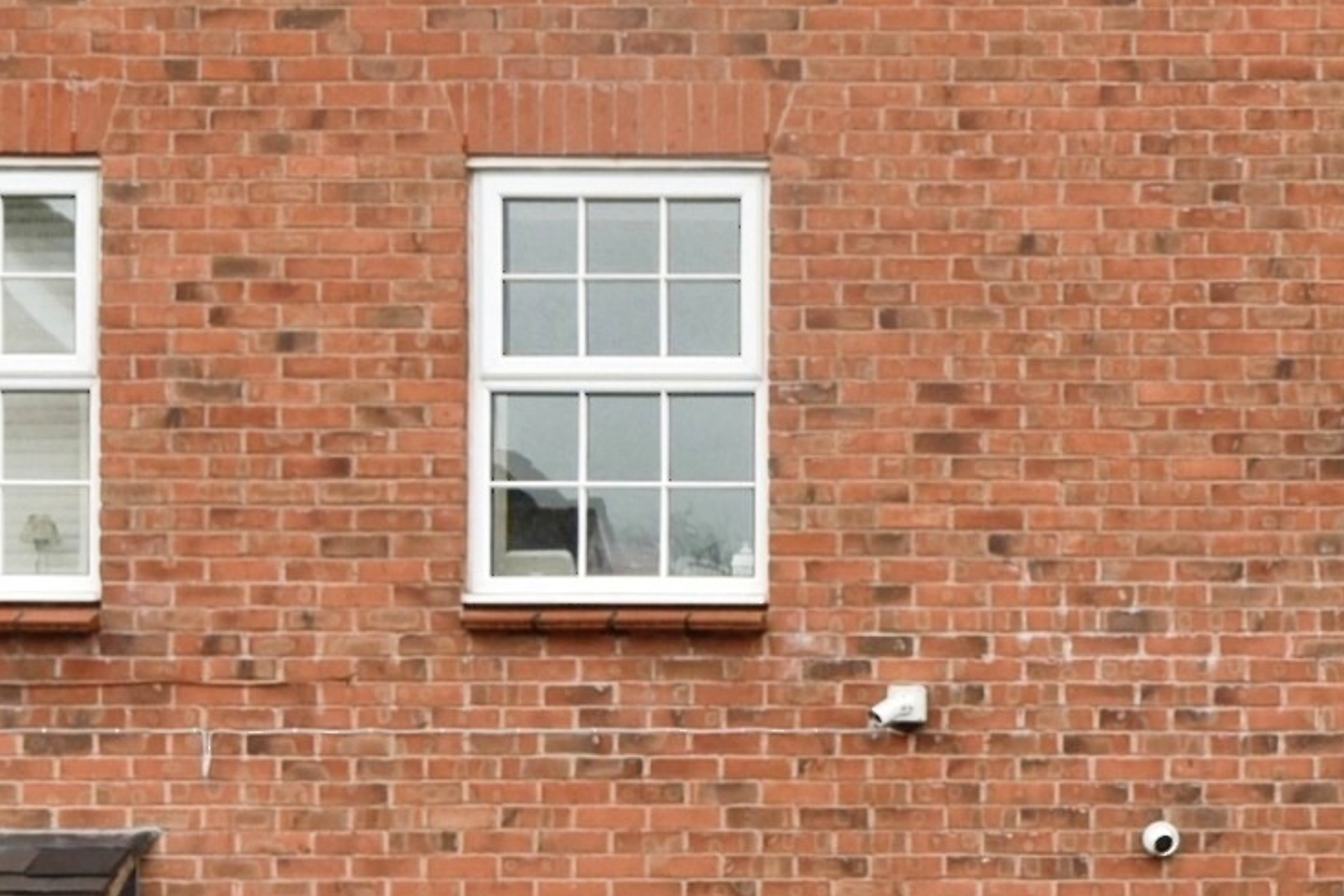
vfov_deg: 14.8
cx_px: 1765
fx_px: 3434
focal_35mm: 92
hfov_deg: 20.2
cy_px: 305
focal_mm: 22
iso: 400
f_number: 6.3
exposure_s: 1/200
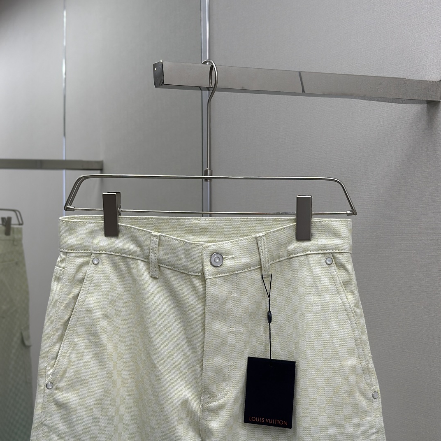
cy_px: 217
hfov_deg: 30.0
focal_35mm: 57
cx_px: 221
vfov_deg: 30.0
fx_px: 822
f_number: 1.78
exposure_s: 1/360
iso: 80
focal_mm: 6.86
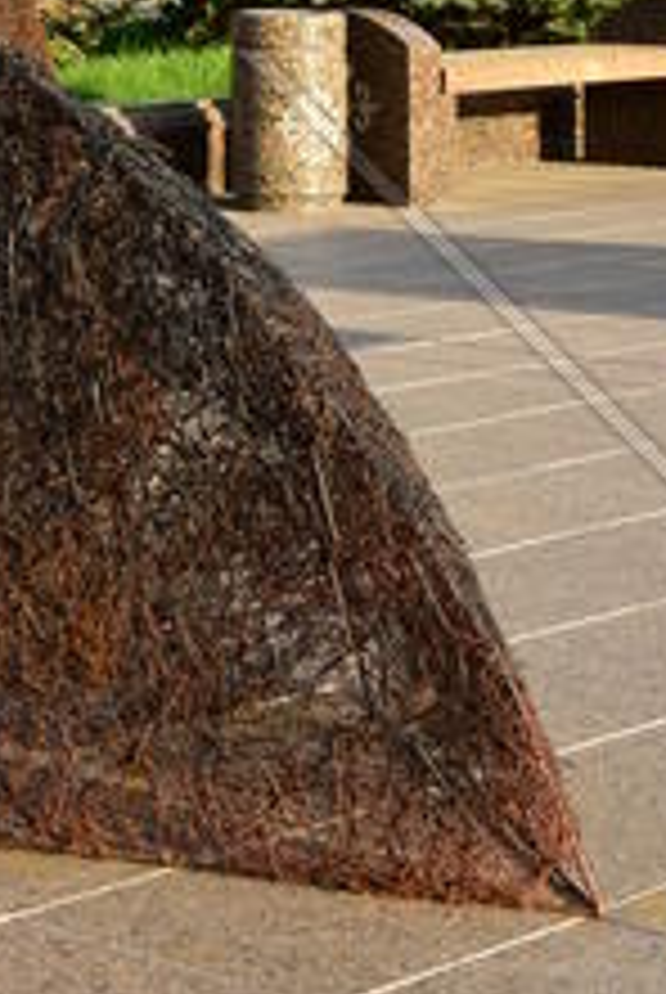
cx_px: 16
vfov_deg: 16.6
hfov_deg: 11.5
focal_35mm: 118
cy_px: -180
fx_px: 3264
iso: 100
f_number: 9
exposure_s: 1/60
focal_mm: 30
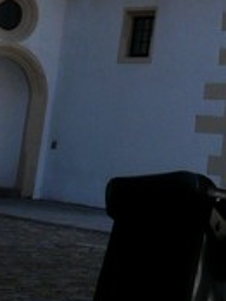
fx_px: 1116
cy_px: -198
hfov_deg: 10.9
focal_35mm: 128
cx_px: 386
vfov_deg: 14.1
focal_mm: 4.6
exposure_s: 1/250
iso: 100
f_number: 5.6
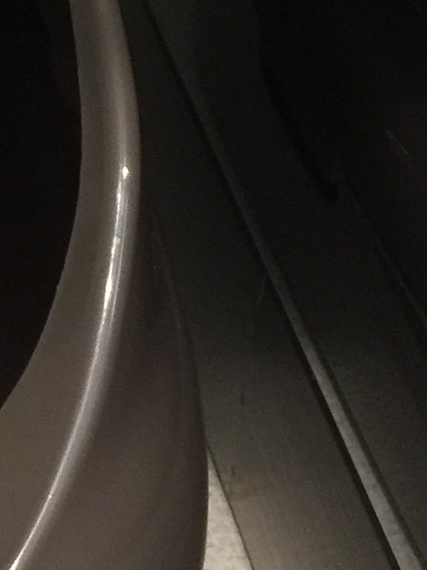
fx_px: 2055
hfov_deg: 10.9
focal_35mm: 125
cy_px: -103
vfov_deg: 15.2
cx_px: -405
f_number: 2.2
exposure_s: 1/15
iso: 80
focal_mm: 4.15
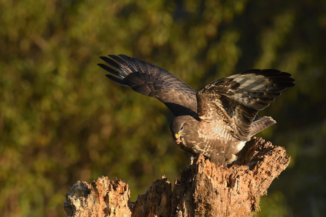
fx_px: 5433
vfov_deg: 2.3
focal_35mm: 600
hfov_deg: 3.4
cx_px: 163
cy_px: 108
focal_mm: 400
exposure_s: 1/1250
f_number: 6.3
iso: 1600
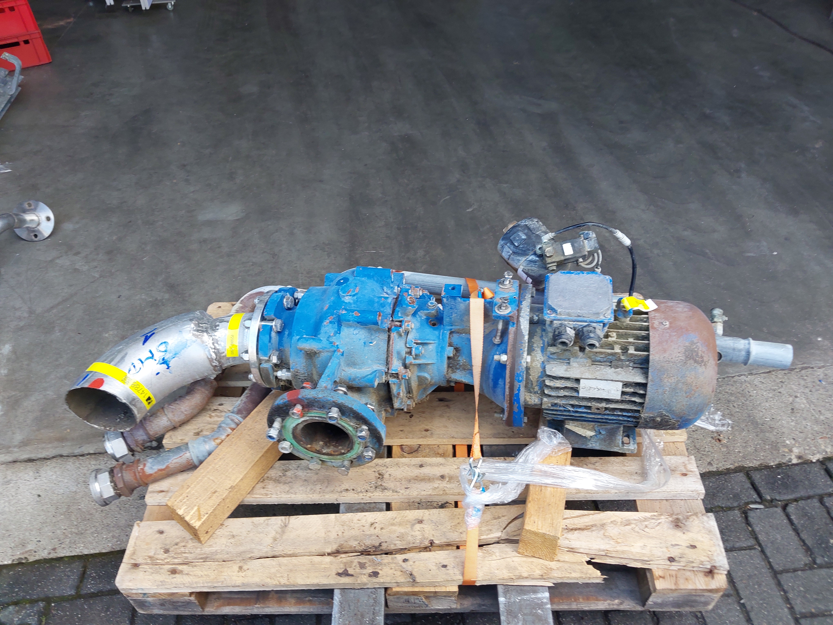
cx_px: 416
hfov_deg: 65.3
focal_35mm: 27
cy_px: 312
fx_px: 650
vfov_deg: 51.4
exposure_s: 1/100
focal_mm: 4
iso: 40
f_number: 1.8
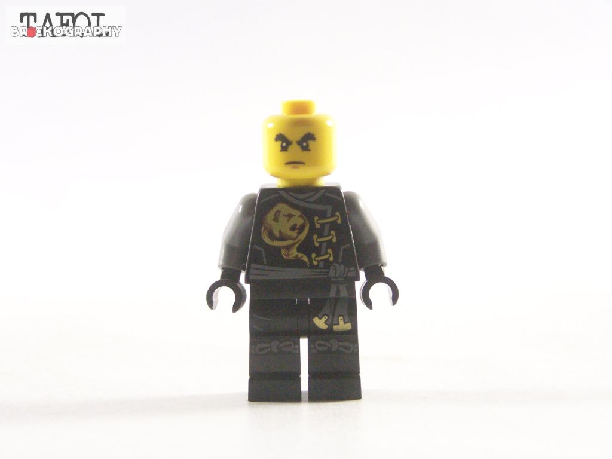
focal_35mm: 82
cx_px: 306
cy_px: 230
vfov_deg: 18.0
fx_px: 1450
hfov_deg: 23.8
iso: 400
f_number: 3.2
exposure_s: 1/60
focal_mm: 13.7
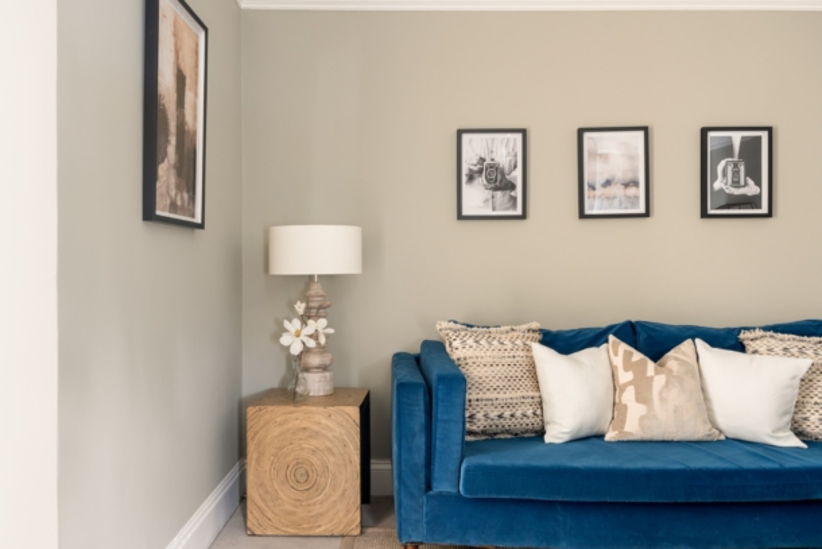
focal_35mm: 30
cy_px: 274
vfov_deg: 43.0
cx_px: 411
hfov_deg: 61.1
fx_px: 697
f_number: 9
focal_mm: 30.5
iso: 640
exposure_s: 30
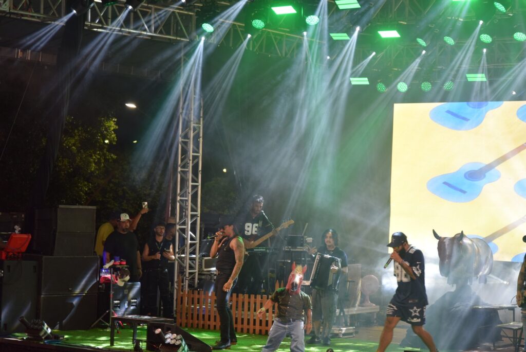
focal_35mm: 82
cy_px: 176
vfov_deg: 16.6
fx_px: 1206
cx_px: 263
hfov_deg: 24.6
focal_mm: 55
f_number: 5.6
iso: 640
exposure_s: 1/125
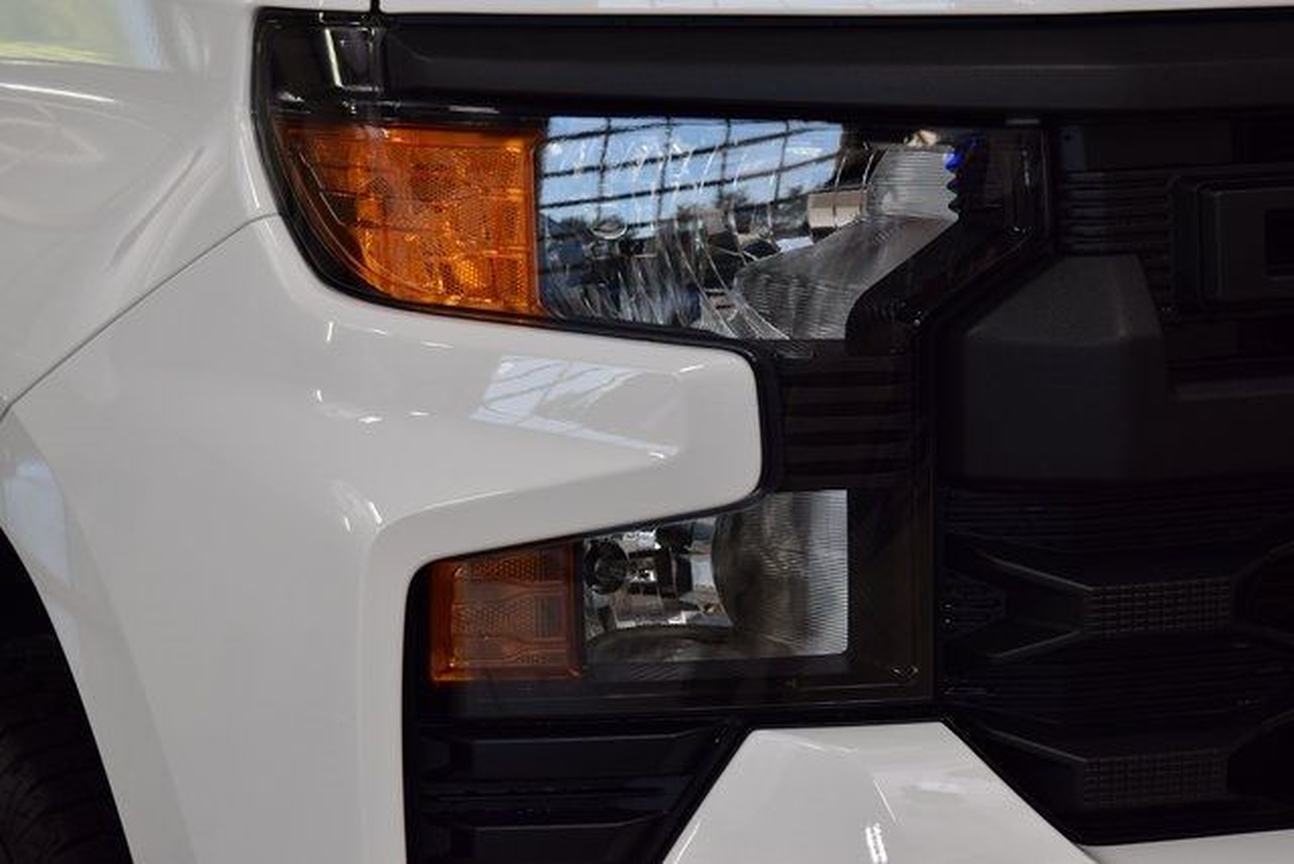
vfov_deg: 13.0
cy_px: 432
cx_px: 647
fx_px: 3775
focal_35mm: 105
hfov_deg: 19.5
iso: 400
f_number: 7.1
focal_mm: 70
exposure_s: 1/40
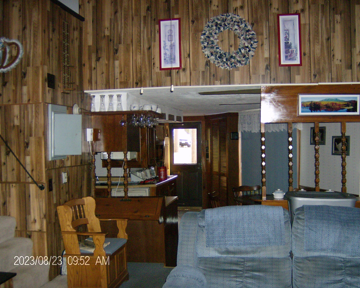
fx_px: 405
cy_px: 147
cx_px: 184
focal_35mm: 38
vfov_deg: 39.2
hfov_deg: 47.9
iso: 200
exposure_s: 1/60
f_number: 2.8
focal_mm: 6
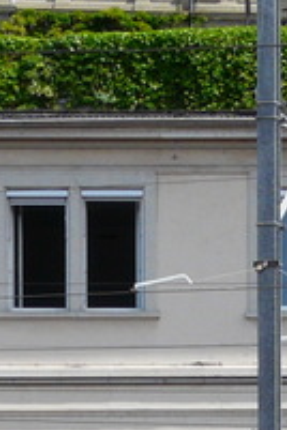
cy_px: 631
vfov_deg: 7.7
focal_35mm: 264
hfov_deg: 5.2
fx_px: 3157
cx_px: 403
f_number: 5.6
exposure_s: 1/320
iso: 100
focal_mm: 8.3
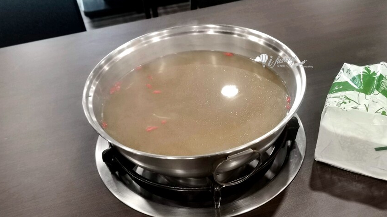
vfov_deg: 27.1
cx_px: 193
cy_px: 107
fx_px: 451
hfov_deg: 46.4
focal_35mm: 44
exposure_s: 1/60
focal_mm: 5.58
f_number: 1.8
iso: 250
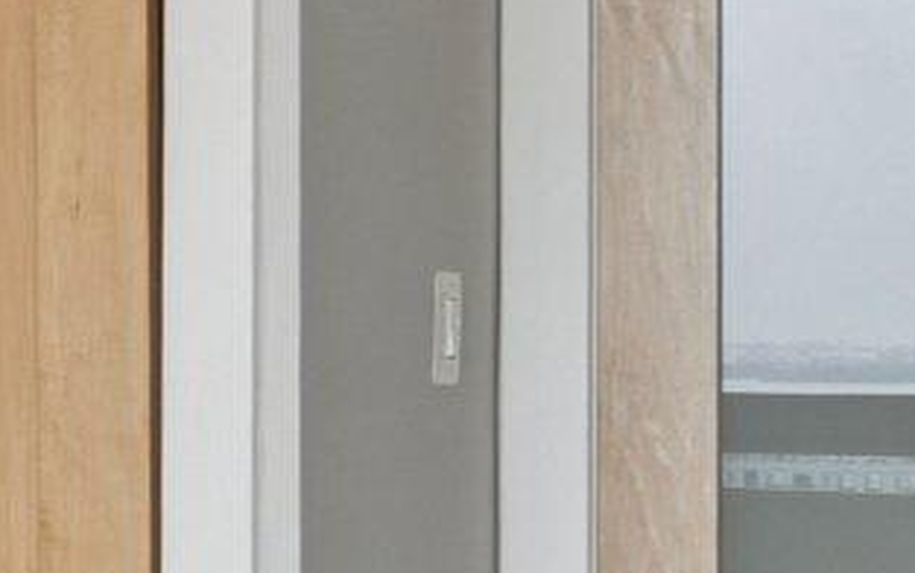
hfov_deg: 13.9
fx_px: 2495
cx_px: -1336
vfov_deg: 13.1
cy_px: 390
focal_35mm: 100
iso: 200
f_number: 7.1
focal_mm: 10
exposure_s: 1/20
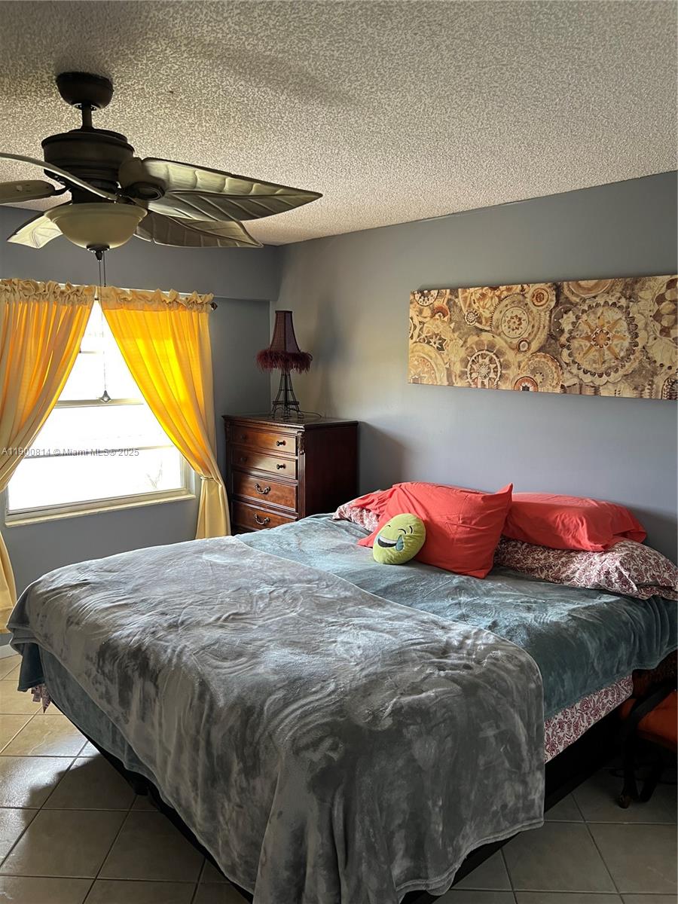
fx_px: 679
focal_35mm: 26
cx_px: 339
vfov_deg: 67.3
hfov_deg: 53.1
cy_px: 452
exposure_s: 1/80
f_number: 1.5
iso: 125
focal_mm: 5.7
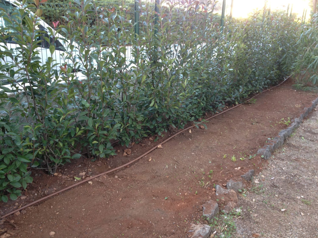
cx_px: 159
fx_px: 322
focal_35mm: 35
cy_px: 119
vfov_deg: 40.7
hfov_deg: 52.6
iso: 50
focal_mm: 4.28
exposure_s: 1/20
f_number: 2.4
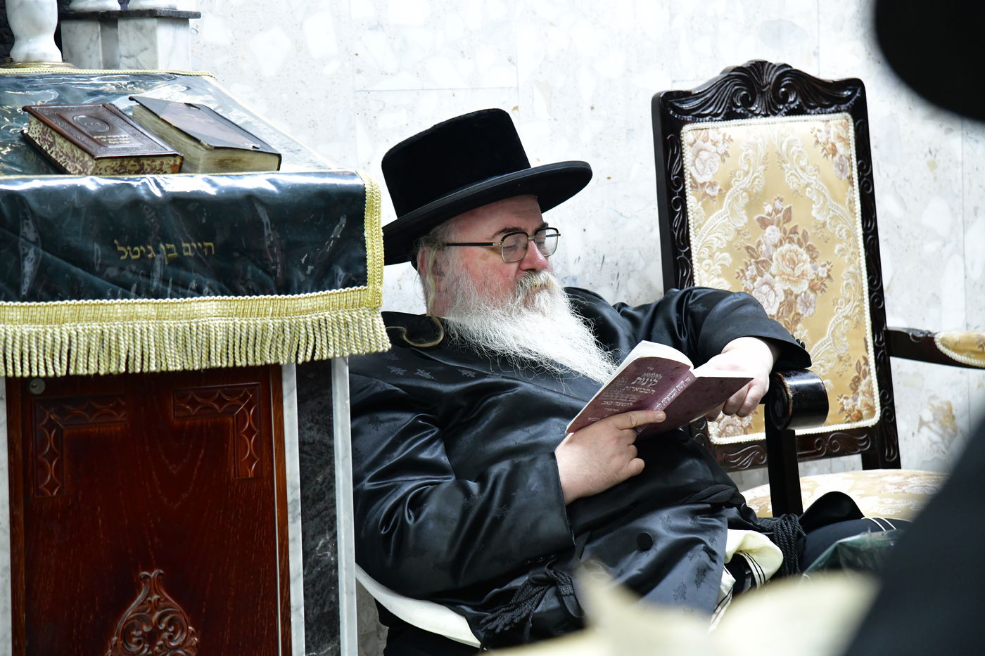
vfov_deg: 11.4
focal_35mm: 120
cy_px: 328
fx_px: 3283
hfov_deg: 17.1
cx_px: 492
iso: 5000
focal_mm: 120
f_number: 5.6
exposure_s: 1/125
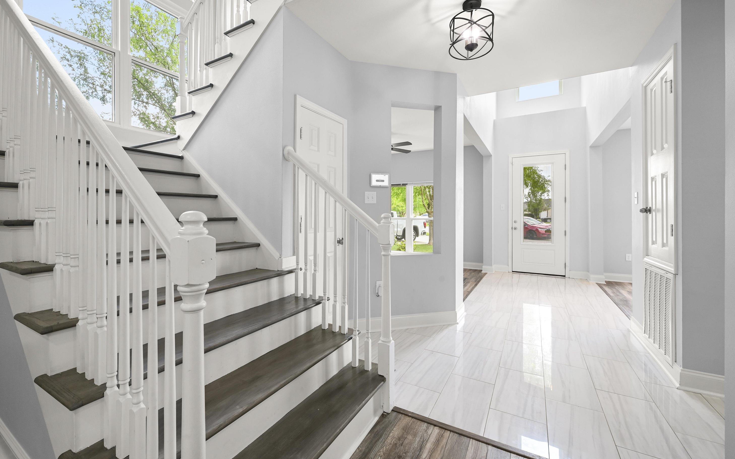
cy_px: 212
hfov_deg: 101.4
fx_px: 300
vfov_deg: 74.7
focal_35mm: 15
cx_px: 359
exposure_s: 1/8
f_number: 10
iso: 200
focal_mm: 14
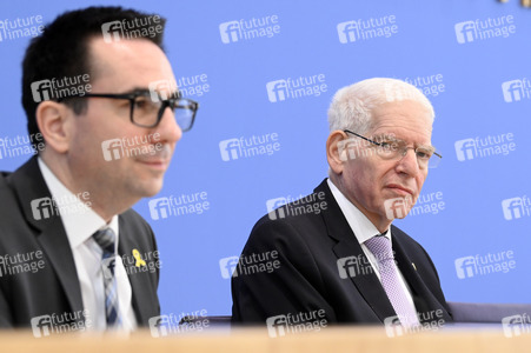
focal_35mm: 120
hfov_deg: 17.1
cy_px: 176
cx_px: 266
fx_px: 1769
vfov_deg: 11.4
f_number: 5.6
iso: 4000
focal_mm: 120
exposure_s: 1/640
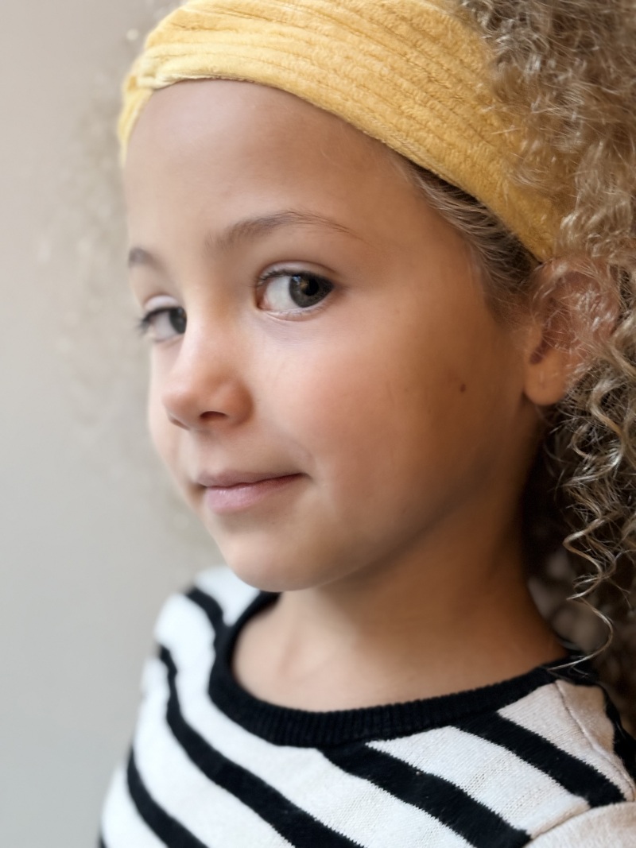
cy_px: 424
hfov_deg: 28.0
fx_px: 1274
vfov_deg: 36.8
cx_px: 318
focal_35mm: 52
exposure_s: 1/33
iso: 250
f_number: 1.6
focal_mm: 5.96
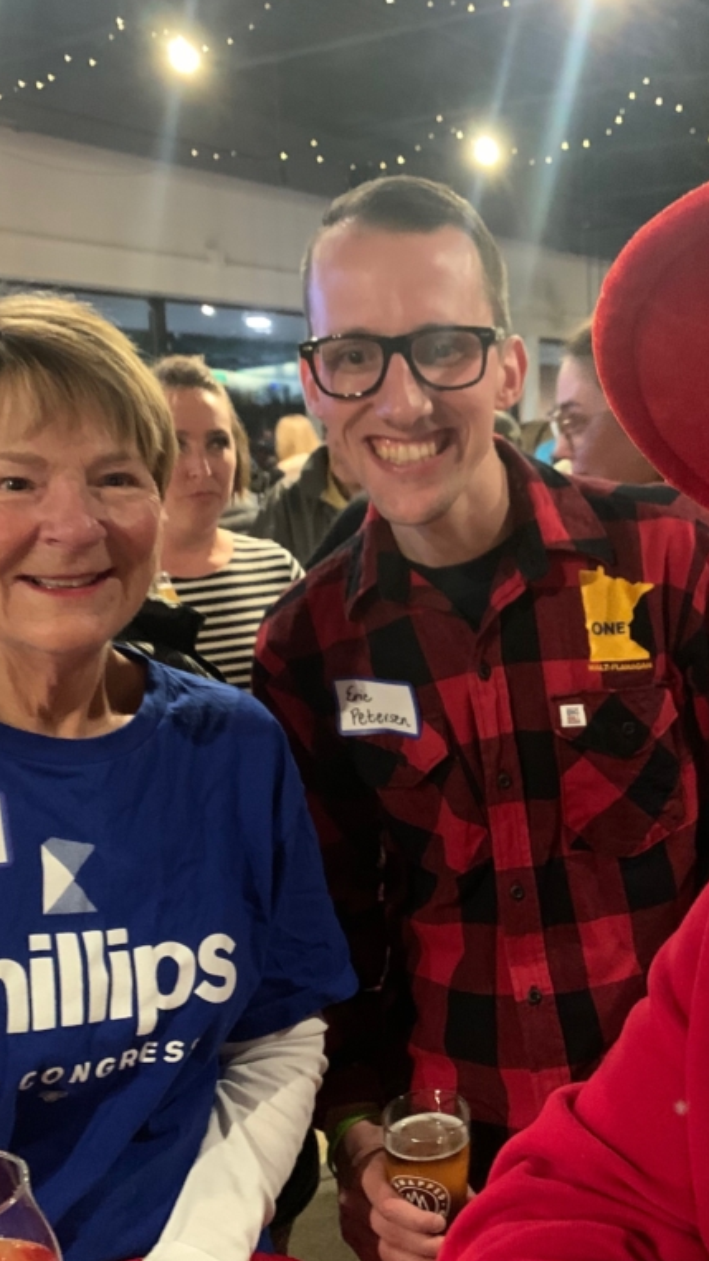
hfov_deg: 30.4
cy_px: 631
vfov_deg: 52.8
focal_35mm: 38
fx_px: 1270
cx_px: 573
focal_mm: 4.25
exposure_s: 1/17
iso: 640
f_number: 1.8
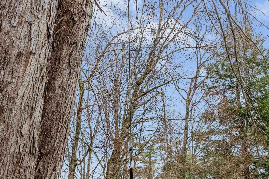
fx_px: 501
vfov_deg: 18.5
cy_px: 249
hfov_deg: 29.4
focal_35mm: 67
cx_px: 215
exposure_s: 1/2500
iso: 320
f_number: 7.1
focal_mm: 24
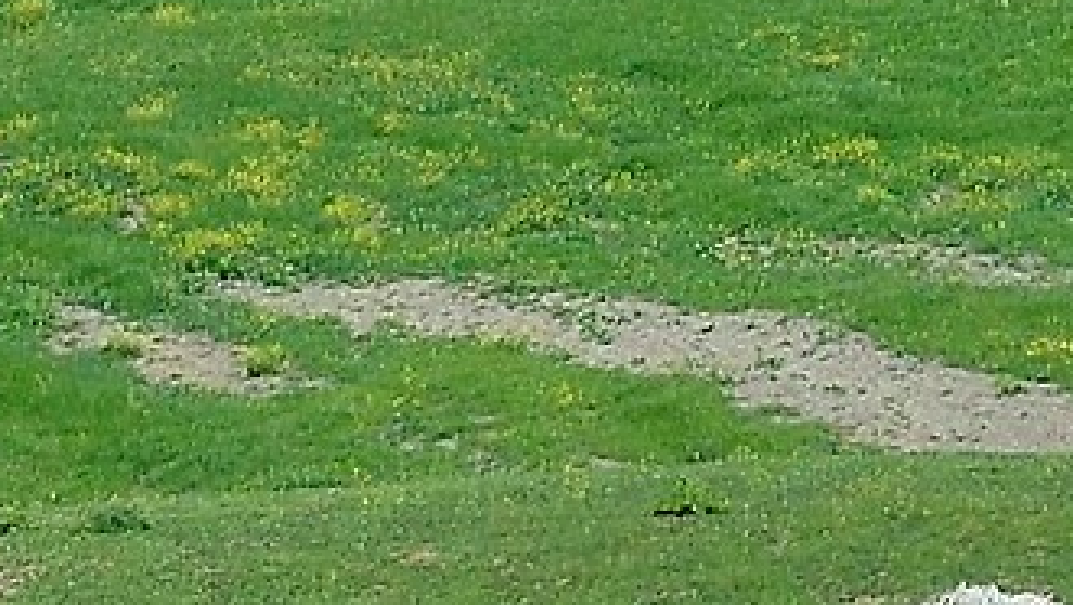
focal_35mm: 915
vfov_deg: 1.3
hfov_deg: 2.4
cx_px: 1047
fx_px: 26046
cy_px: 215
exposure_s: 1/1250
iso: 250
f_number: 6.3
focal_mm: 120
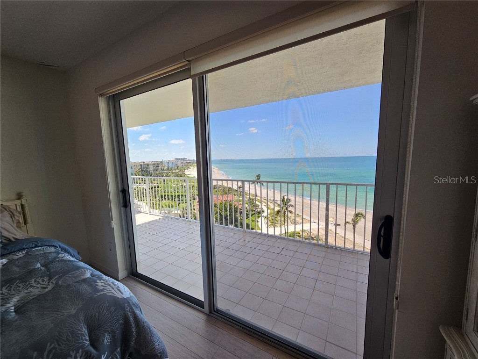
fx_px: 180
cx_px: 239
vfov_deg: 89.9
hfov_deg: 106.2
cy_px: 180
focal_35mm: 13
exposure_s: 1/192
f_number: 2.2
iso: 50
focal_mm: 2.2
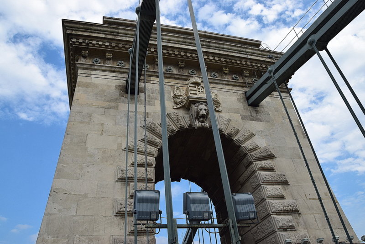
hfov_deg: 67.4
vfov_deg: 48.0
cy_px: 122
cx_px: 182
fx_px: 274
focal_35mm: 27
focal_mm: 18
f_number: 11
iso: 360
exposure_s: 1/500
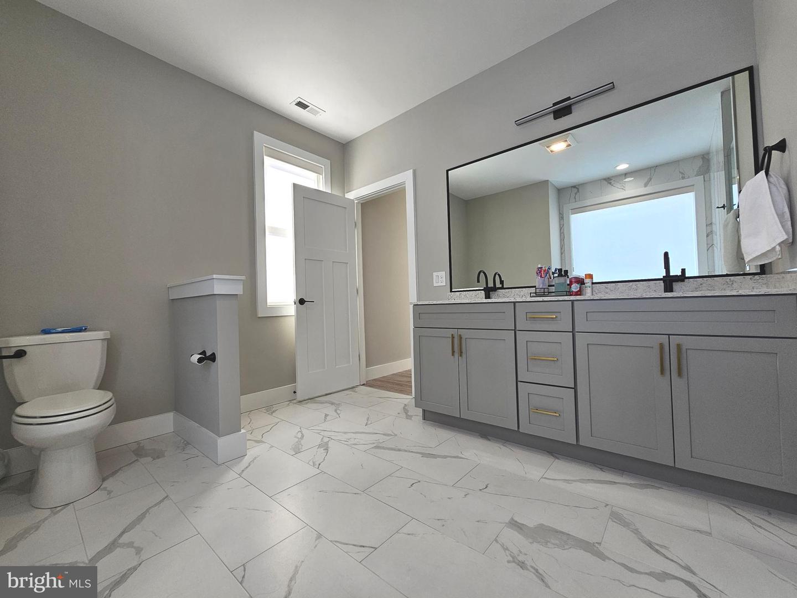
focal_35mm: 13
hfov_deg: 106.2
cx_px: 398
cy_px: 299
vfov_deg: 89.9
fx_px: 299
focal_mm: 2.2
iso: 50
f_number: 2.2
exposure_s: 1/120
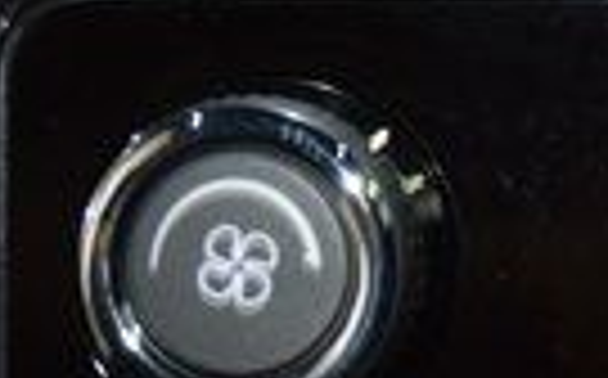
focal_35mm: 247
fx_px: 4088
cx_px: 851
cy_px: 376
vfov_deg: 5.3
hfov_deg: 8.4
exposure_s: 1/15
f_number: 4
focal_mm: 34
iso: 560
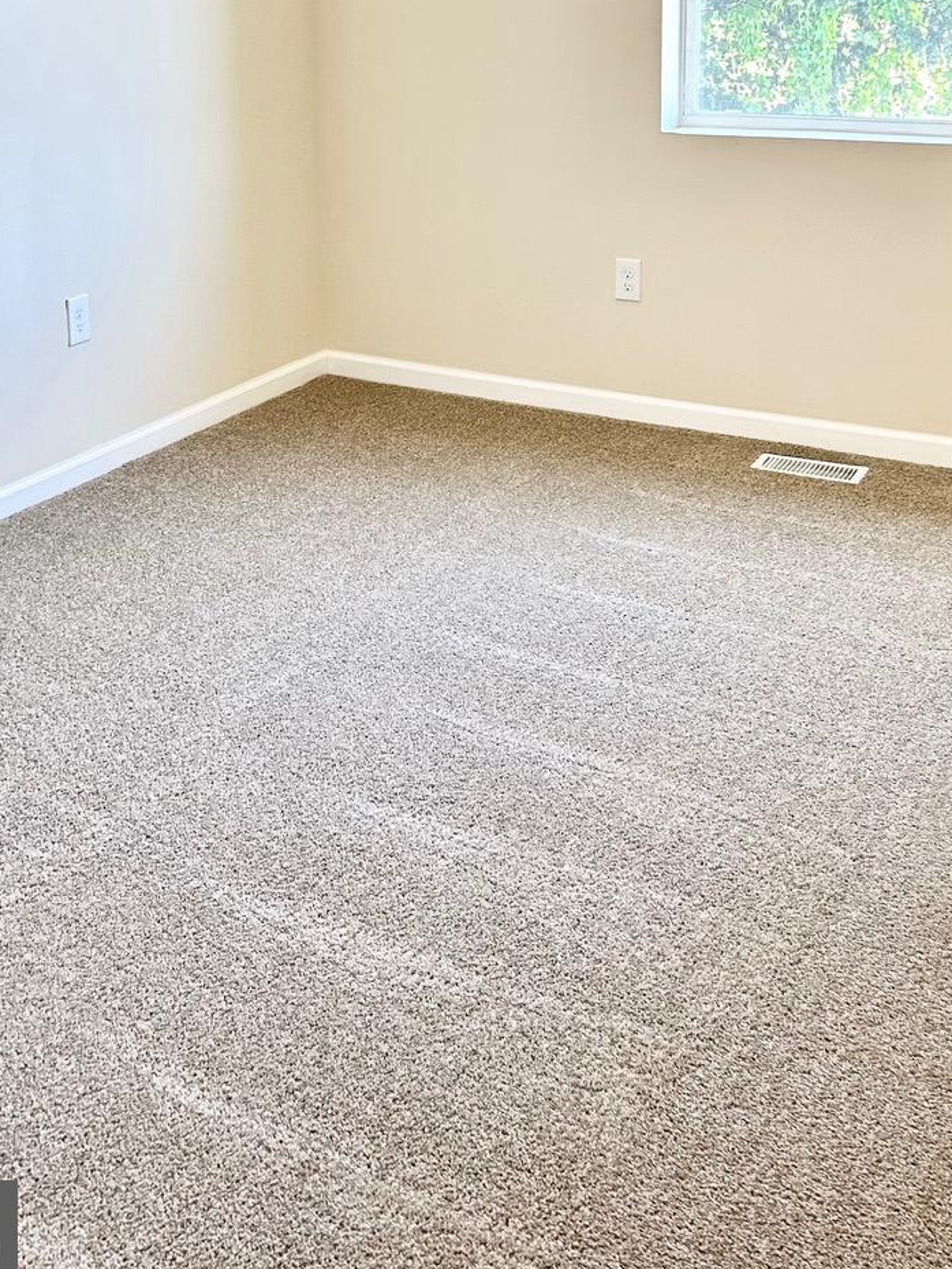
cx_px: 463
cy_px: 243
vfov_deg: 41.8
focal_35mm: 43
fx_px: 1576
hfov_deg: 33.6
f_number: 1.5
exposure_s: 1/60
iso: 125
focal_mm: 5.7
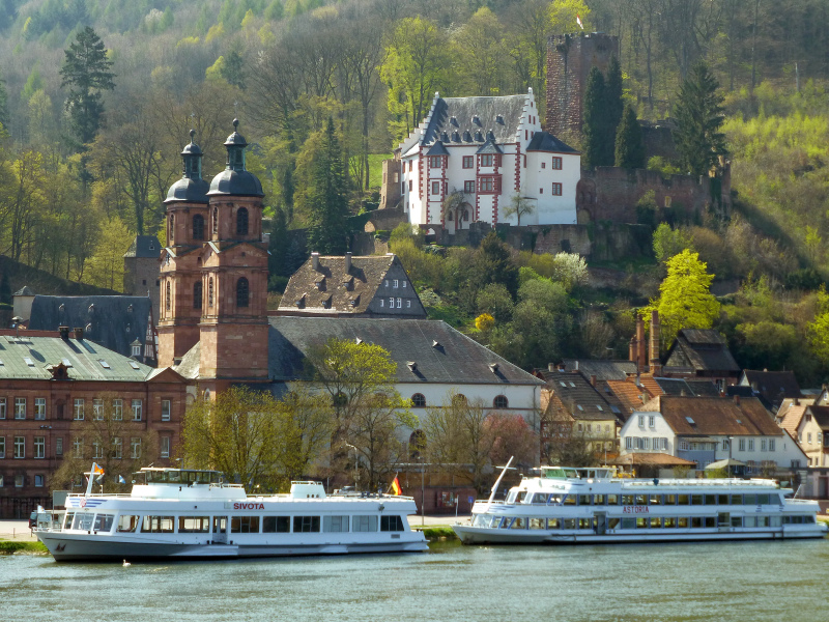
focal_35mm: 127
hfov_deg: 15.5
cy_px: 311
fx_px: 3041
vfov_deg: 11.7
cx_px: 414
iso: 100
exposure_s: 1/200
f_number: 5.3
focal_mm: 20.6
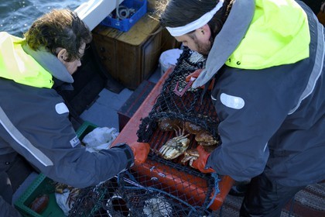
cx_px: 162
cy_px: 108
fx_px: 262
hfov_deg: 63.7
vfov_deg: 45.0
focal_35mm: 29
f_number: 2.8
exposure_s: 1/800
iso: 400
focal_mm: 29
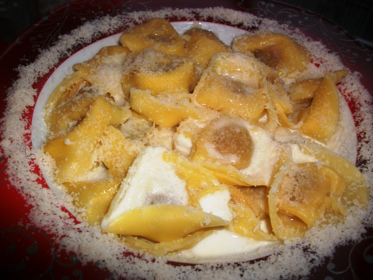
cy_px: 140
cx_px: 186
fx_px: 334
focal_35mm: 31
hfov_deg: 58.4
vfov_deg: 45.4
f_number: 2.9
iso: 125
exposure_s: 1/40
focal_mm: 5.7
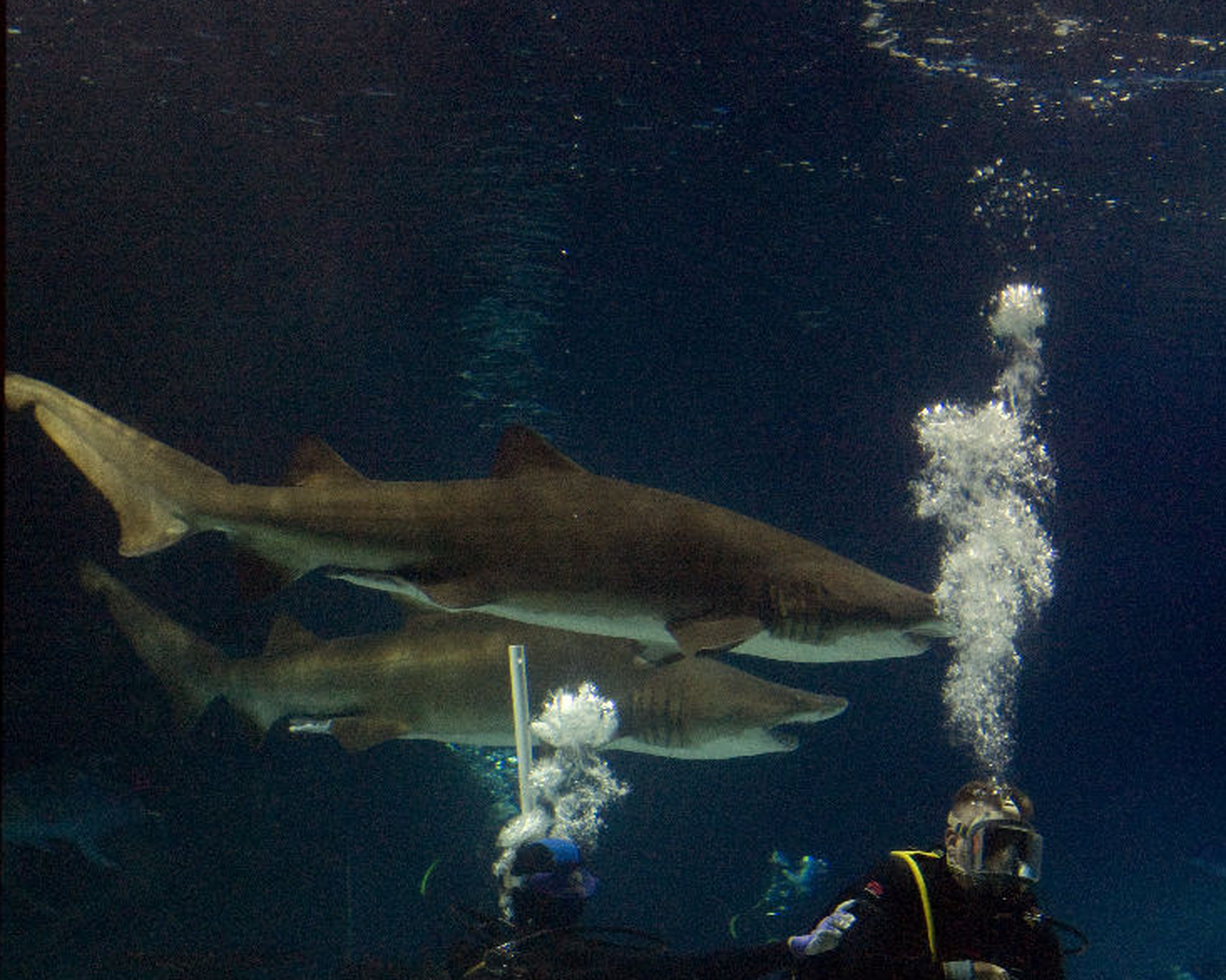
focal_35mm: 66
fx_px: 2384
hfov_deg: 28.8
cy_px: 768
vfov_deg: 22.9
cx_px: 612
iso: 640
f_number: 4
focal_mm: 31
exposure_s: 1/60
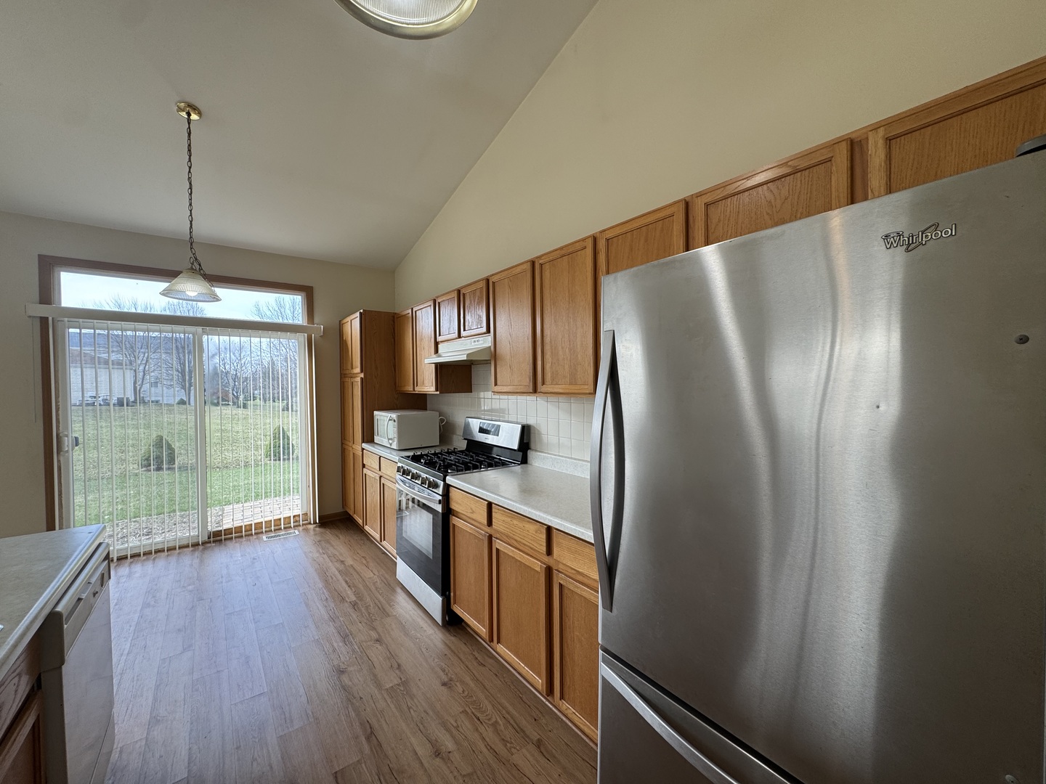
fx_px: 423
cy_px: 392
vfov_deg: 85.7
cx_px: 523
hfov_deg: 102.1
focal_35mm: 14
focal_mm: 2.22
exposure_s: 1/120
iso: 50
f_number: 2.2
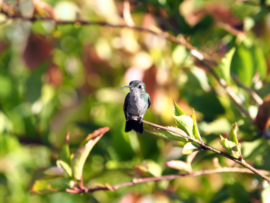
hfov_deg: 4.7
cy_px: 102
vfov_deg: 3.5
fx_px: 3284
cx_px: 135
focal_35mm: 421
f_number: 4
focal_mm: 210
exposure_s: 1/2000
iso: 500
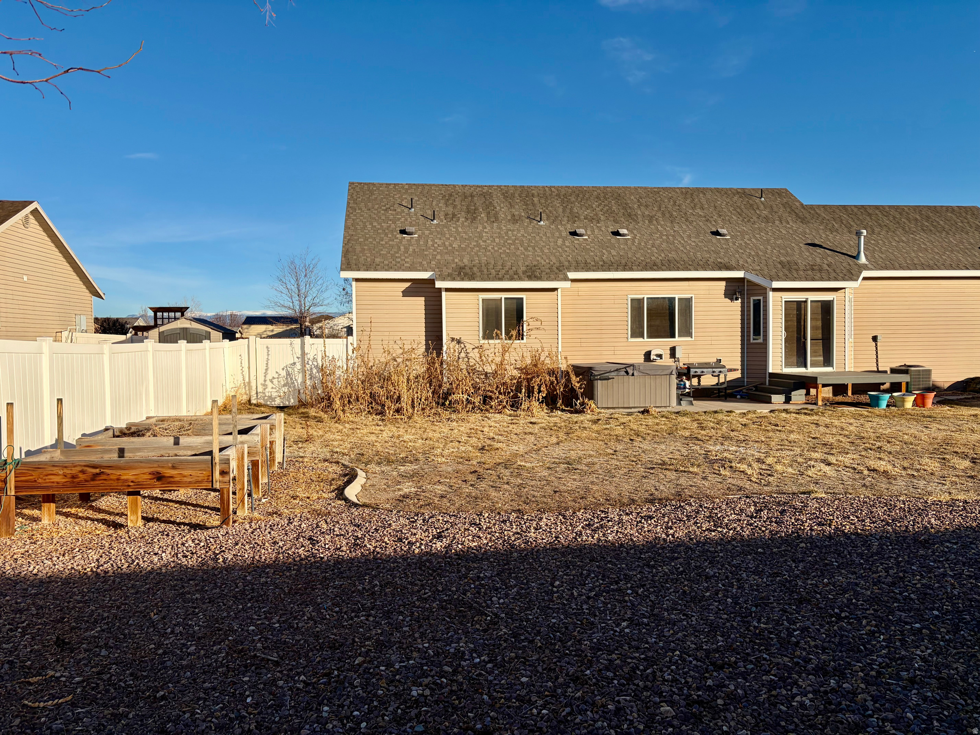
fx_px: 736
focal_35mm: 26
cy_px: 368
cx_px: 490
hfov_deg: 67.3
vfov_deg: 53.1
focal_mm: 5.96
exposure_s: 1/3831
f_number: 1.6
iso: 50
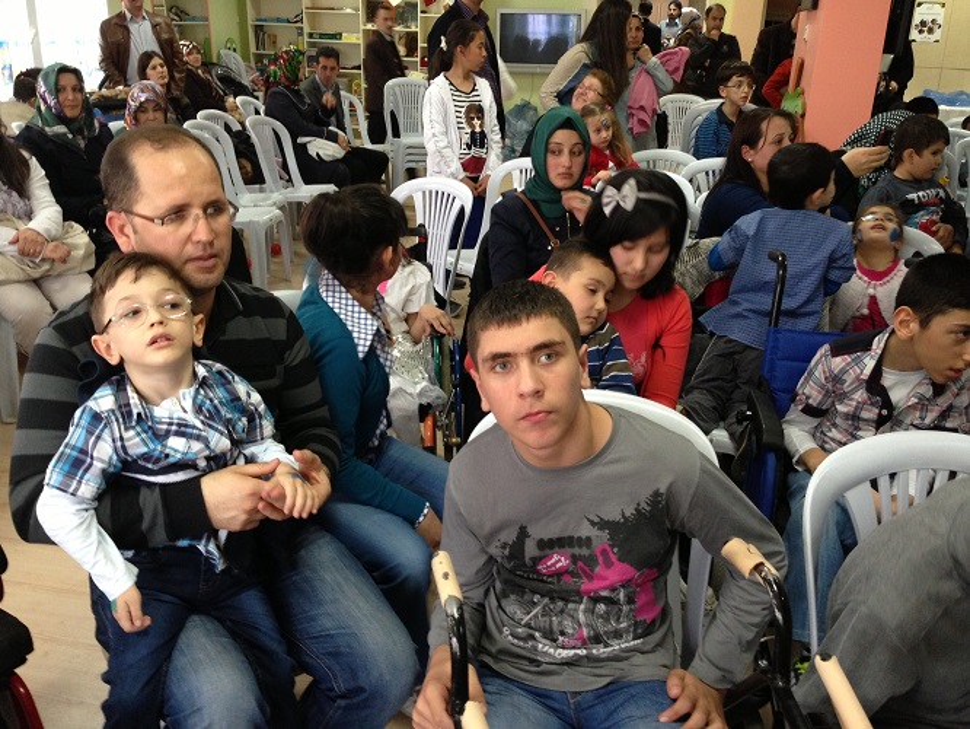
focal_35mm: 33
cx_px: 485
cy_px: 364
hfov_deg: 55.3
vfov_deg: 43.0
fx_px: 925
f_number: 2.4
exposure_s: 1/20
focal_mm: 4.13
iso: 160
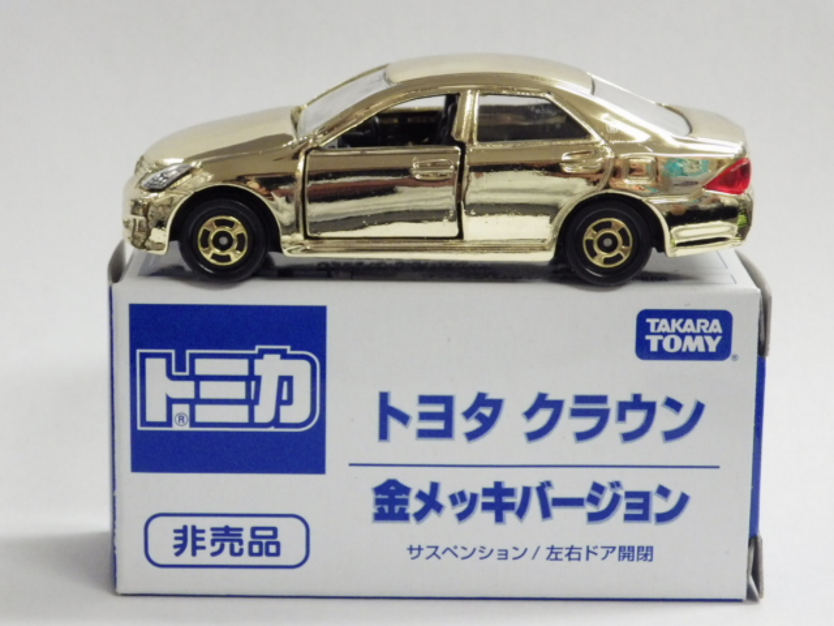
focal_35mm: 103
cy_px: 313
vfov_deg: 14.4
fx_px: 2482
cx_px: 417
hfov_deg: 19.1
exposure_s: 1/40
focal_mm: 18.4
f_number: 4.6
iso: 800
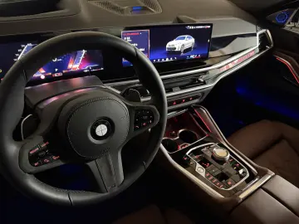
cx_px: 150
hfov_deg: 71.6
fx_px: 207
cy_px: 112
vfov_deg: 56.8
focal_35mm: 24
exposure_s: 1/30
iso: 1250
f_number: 1.78
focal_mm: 6.76
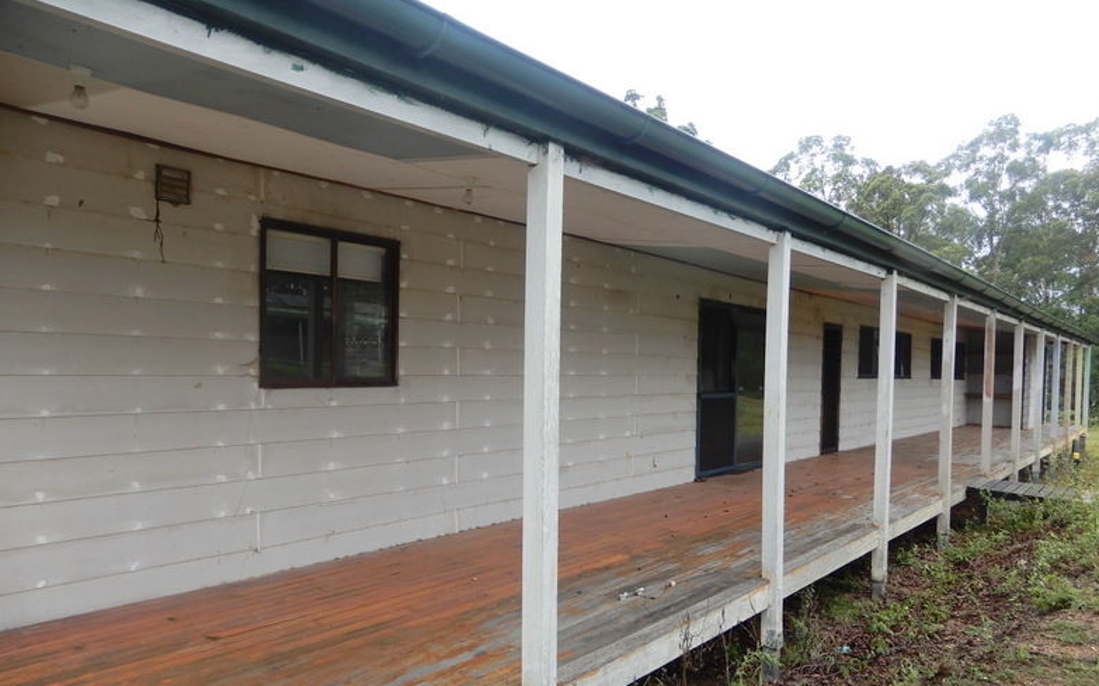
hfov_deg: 70.4
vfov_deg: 47.5
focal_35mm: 26
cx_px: 557
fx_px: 779
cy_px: 389
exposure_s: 1/200
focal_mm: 4.3
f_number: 3.4
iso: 80
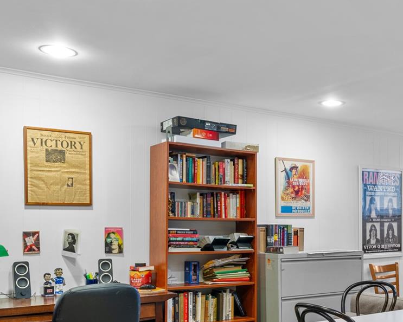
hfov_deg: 40.0
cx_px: 334
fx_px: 525
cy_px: 226
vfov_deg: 33.7
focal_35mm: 44
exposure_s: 8
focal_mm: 17
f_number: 9
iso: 100
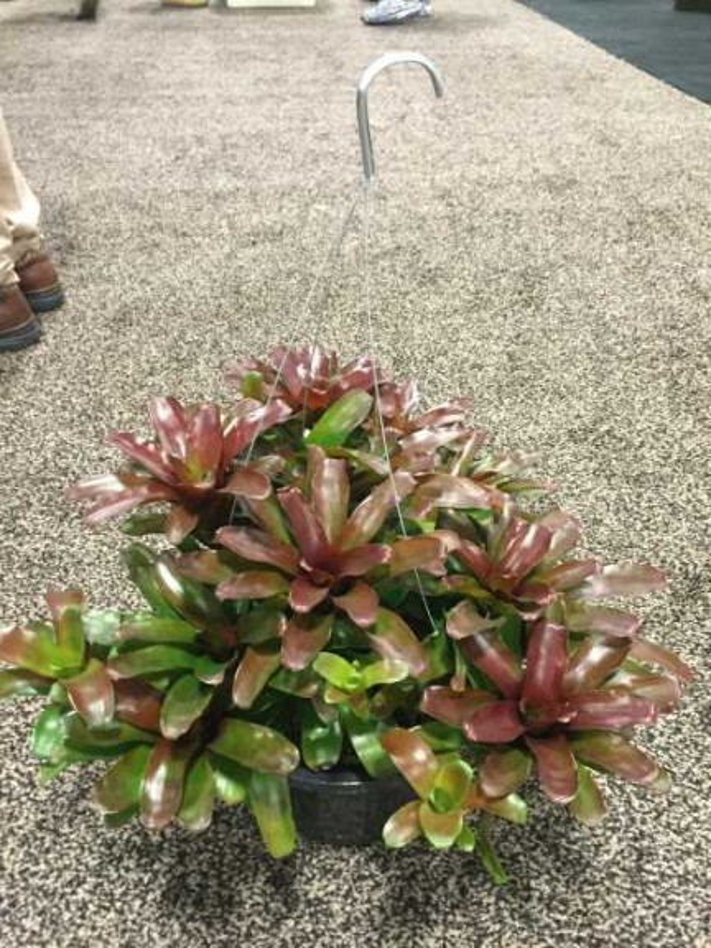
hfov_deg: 48.2
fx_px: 794
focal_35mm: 29
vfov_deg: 61.7
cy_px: 474
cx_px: 356
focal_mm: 4.15
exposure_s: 1/15
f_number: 2.2
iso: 250
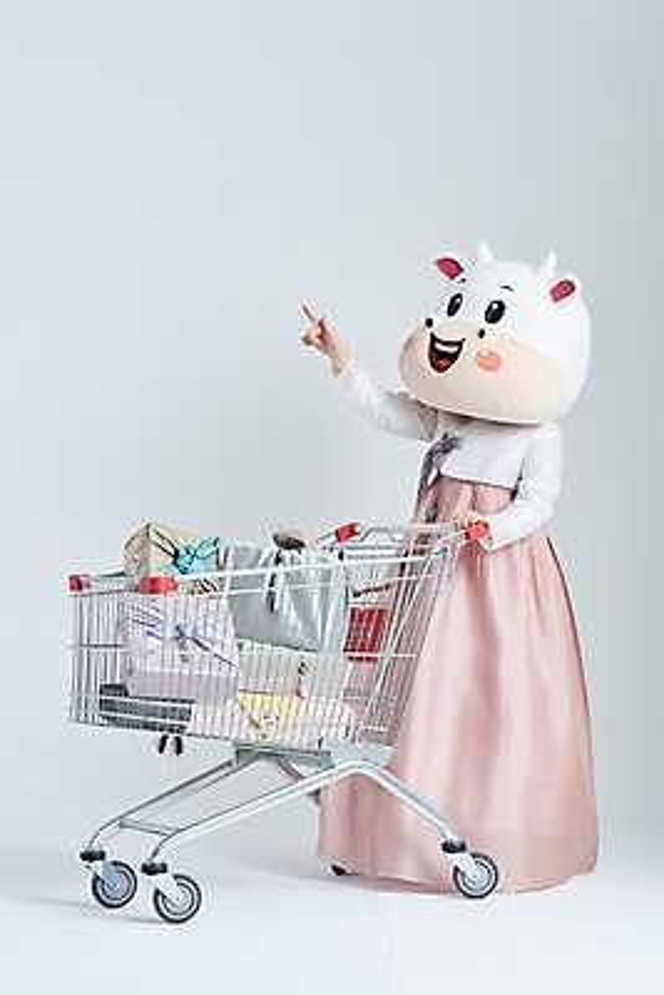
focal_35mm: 70
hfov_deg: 19.5
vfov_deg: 28.8
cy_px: 498
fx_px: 1935
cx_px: 332
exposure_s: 1/125
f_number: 11
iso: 100
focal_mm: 70
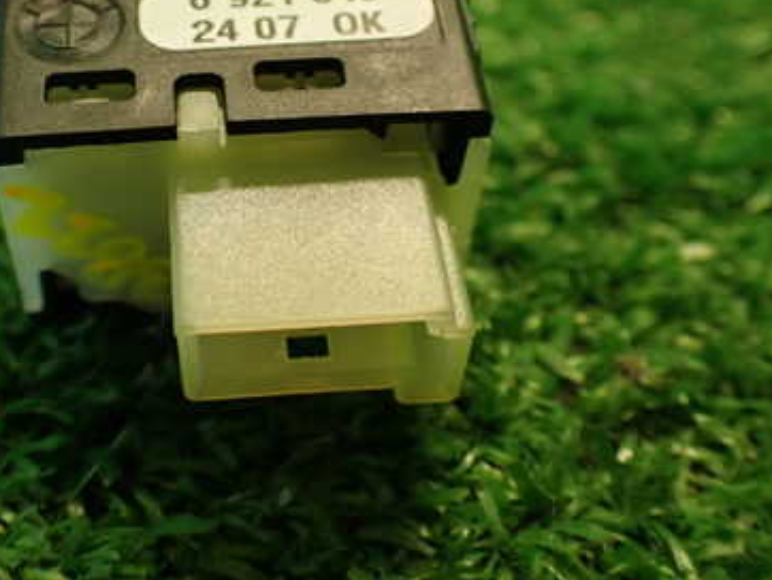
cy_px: 160
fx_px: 1183
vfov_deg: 27.3
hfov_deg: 35.7
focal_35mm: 53
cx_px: 237
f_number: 2.4
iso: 200
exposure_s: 1/30
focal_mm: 5.79
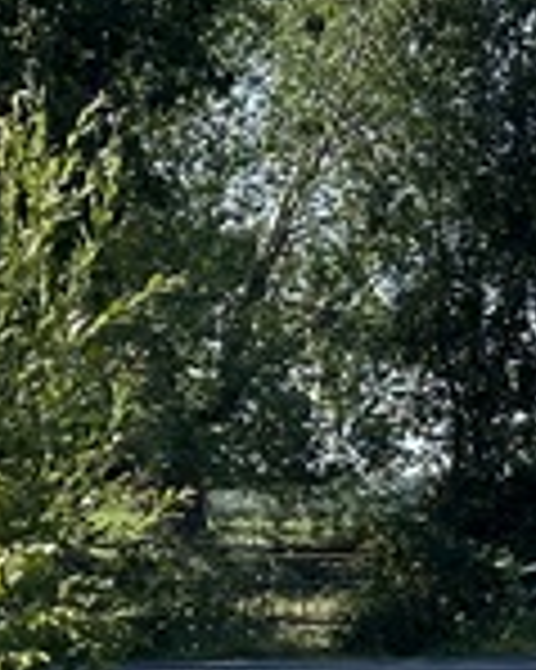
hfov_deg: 7.3
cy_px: 796
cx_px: 1153
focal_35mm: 201
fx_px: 3990
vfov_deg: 9.5
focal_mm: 6.86
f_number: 1.78
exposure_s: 1/3597
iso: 64
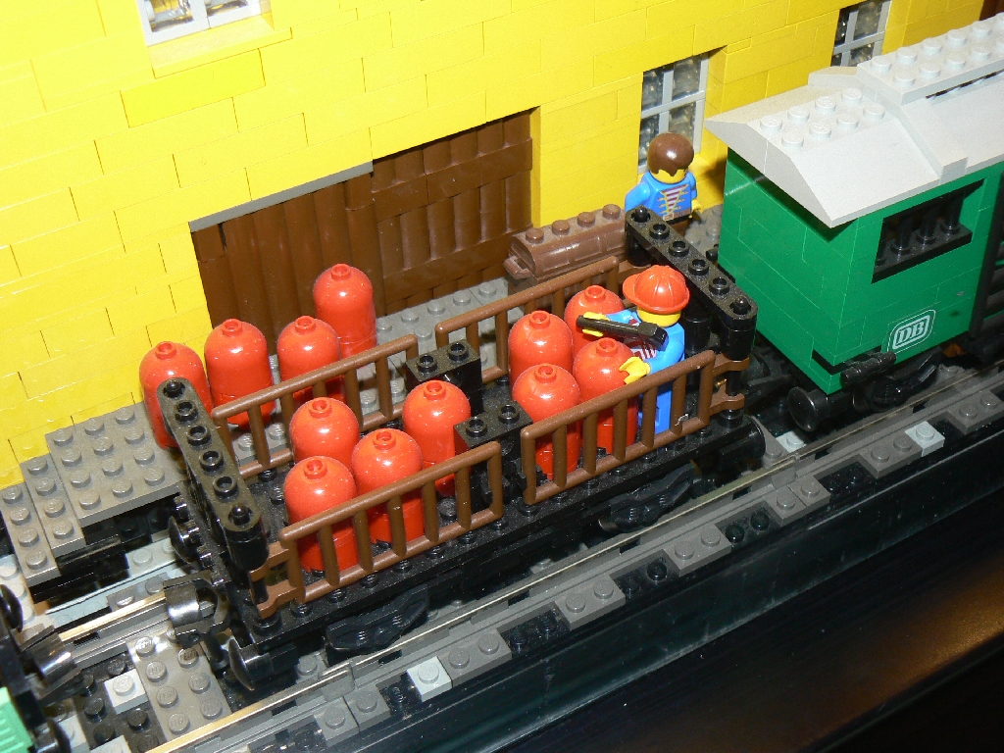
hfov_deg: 41.2
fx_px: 1334
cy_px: 376
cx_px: 502
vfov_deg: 31.5
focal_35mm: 46
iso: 100
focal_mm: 7.6
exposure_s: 1/30
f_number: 2.8
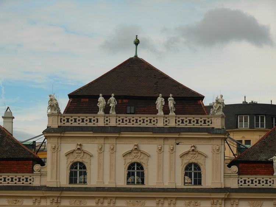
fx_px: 1180
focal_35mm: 148
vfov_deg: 10.0
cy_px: 104
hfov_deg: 13.3
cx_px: 138
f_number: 5.6
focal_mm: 31.3
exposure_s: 1/250
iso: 100
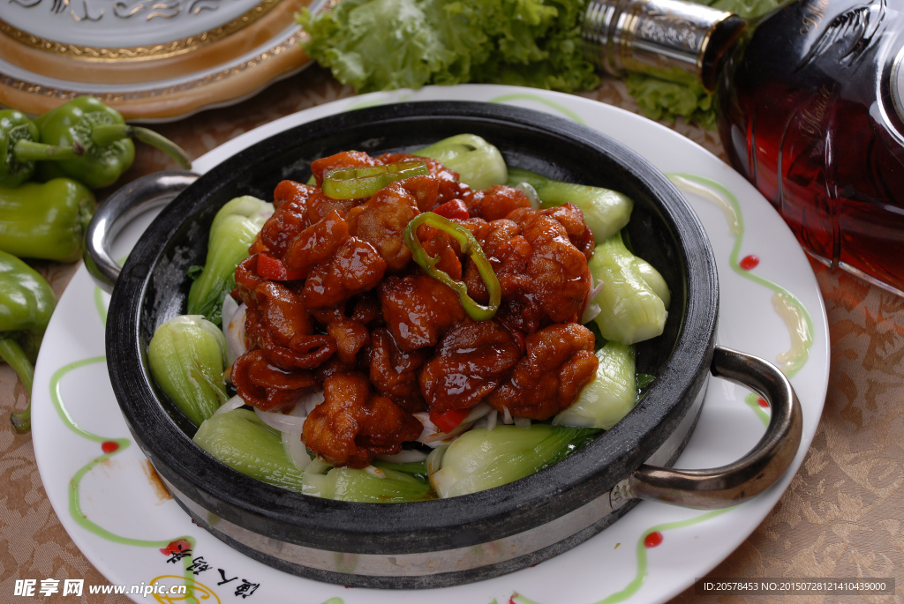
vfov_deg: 18.2
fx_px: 1885
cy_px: 302
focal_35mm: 75
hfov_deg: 27.0
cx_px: 452
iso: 100
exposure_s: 1/160
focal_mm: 50
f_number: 5.6
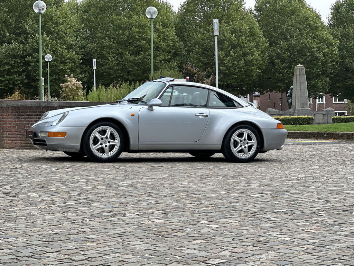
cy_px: 133
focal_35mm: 77
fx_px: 787
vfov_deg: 19.1
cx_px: 177
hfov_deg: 25.3
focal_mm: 9
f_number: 2.8
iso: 25
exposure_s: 1/212
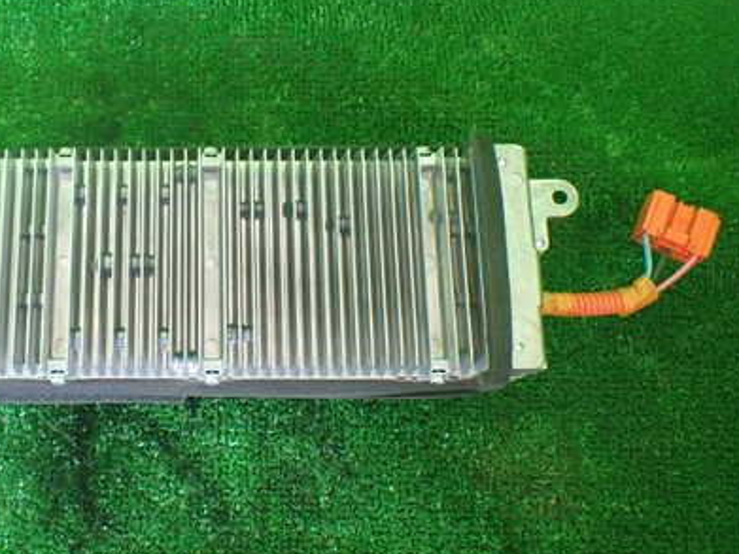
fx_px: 982
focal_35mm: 46
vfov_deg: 31.4
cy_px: 219
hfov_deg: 40.1
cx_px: 181
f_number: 2.3
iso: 400
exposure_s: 1/125
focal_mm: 5.4
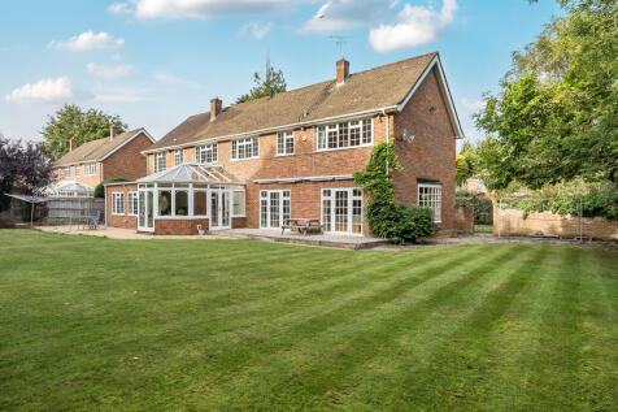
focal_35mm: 21
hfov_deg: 81.2
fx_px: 360
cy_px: 206
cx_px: 309
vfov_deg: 59.5
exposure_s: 1/320
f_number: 8
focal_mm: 14
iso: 400
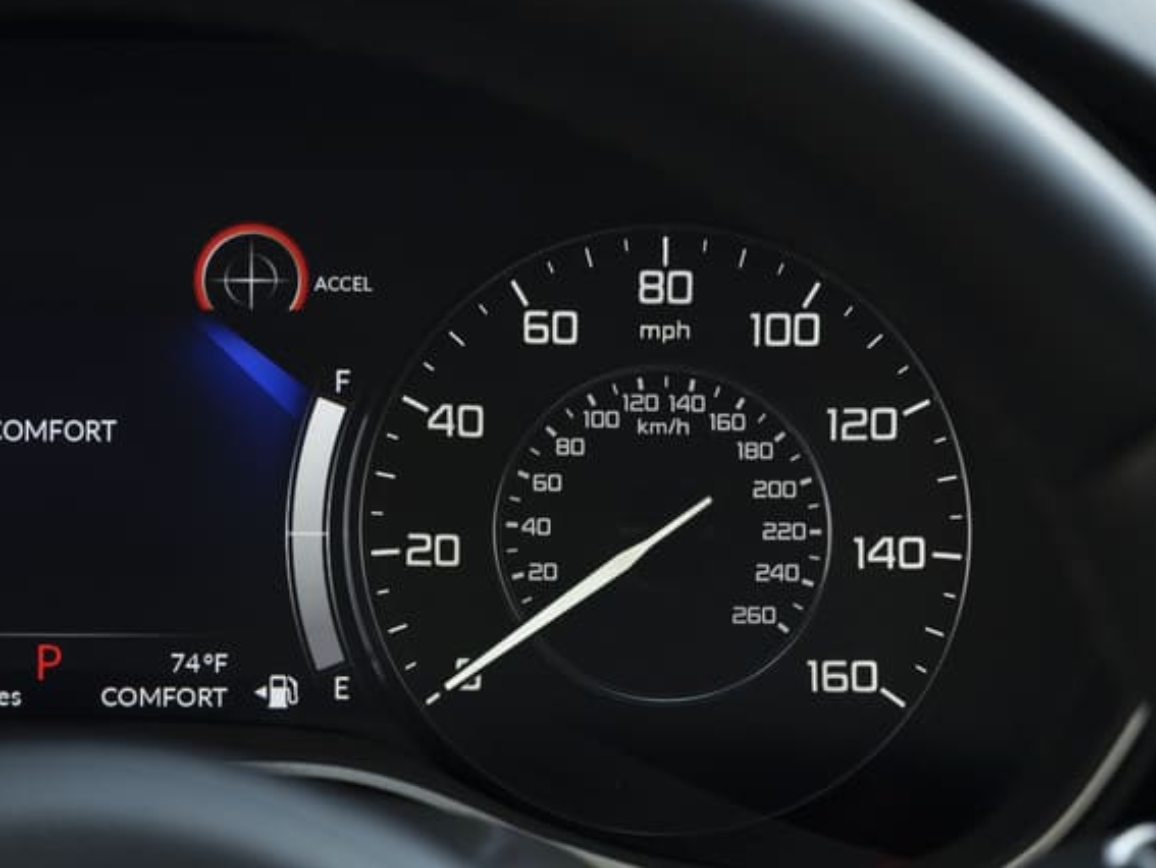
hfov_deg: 10.7
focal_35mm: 184
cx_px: 12
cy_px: 679
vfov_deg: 8.1
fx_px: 6149
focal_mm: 110
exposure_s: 1/8
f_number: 8
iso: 640
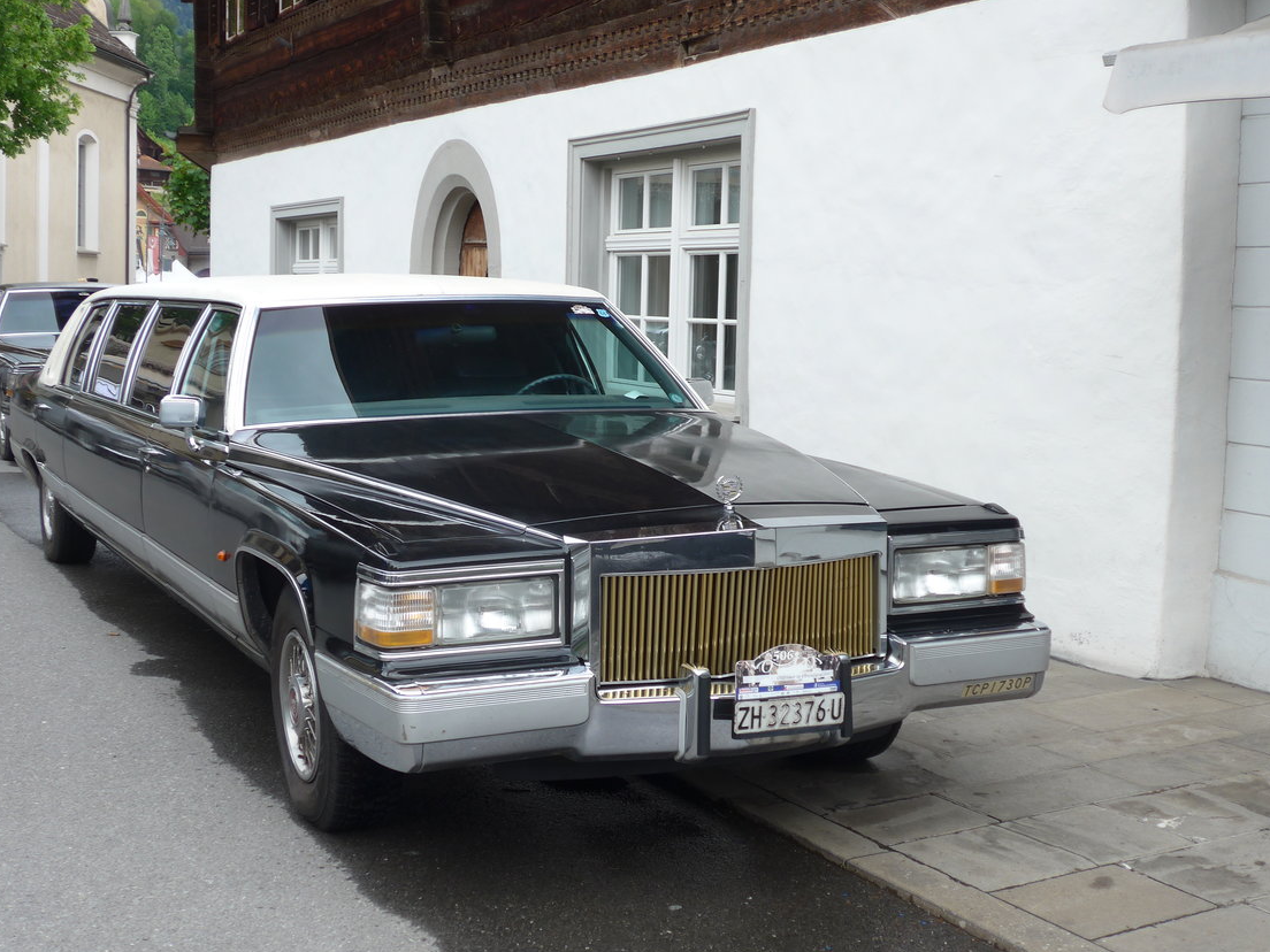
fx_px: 1834
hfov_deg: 38.2
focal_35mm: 50
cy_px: 478
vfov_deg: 29.1
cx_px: 603
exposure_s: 1/400
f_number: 3
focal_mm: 9.5
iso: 80
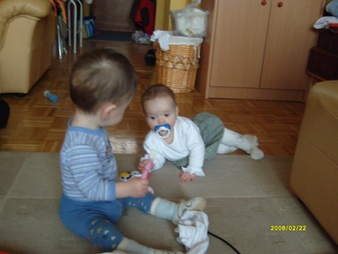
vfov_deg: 40.7
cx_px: 169
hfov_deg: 52.6
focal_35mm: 35
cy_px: 127
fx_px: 342
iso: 200
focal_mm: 5.8
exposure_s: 1/20
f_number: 2.8
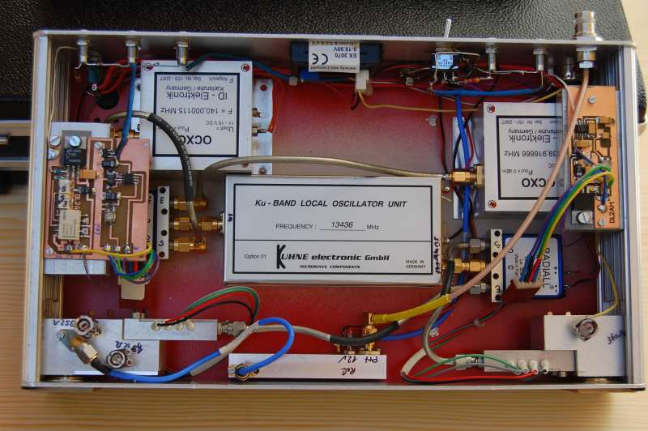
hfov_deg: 35.1
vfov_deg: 23.7
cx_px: 324
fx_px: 1025
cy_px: 216
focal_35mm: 57
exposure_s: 1/200
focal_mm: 38
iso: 200
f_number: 7.1
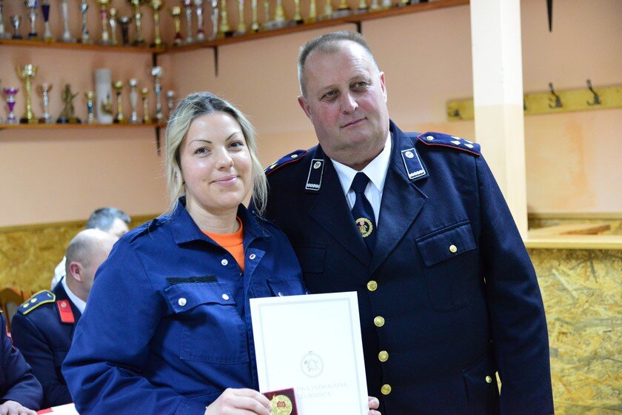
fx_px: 950
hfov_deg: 36.2
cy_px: 208
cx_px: 311
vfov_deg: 24.6
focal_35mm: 55
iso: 6400
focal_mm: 55
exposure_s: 1/60
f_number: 4
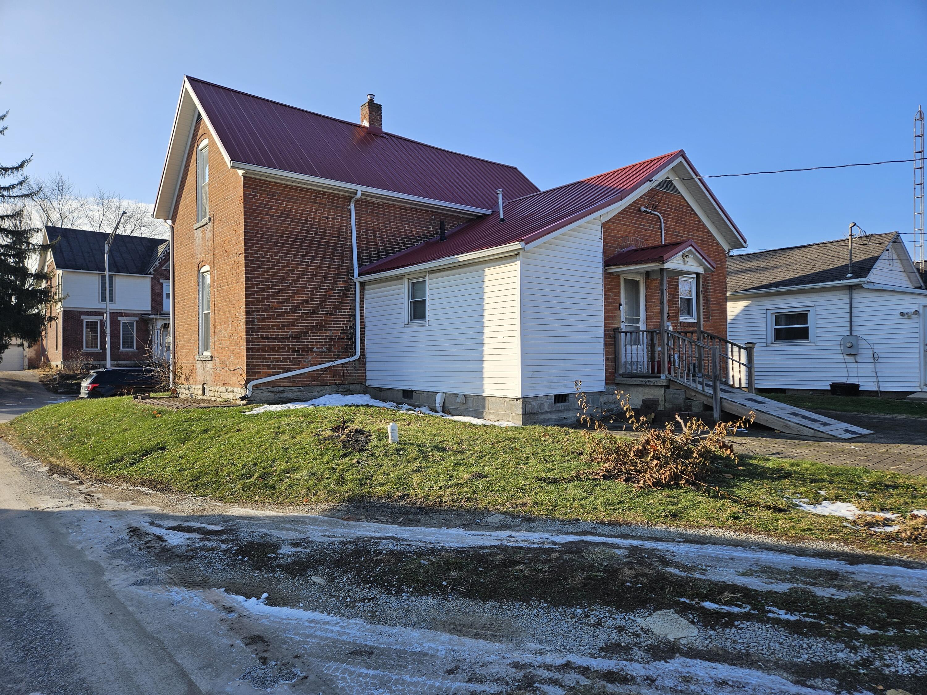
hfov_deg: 73.9
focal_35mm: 23
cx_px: 464
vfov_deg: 58.9
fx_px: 616
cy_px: 348
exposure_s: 1/1628
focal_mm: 5.4
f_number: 1.8
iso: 32
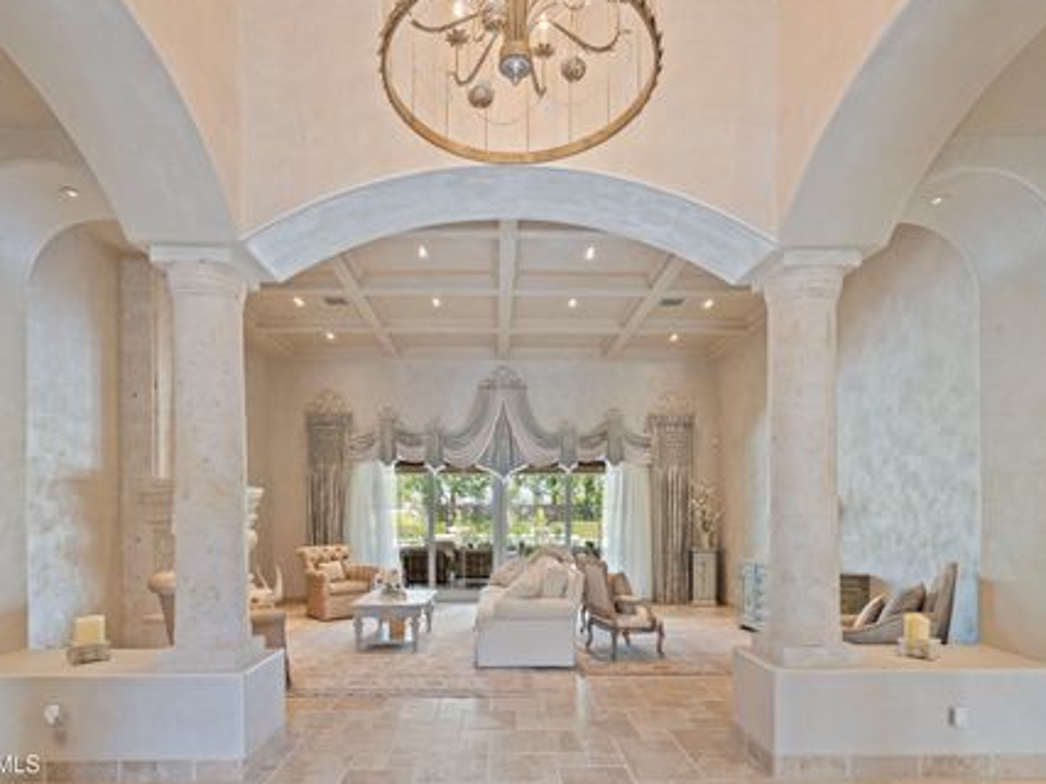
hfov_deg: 87.8
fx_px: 544
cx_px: 514
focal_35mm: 18
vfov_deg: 71.6
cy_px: 393
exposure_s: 2
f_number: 9
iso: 100
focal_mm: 16
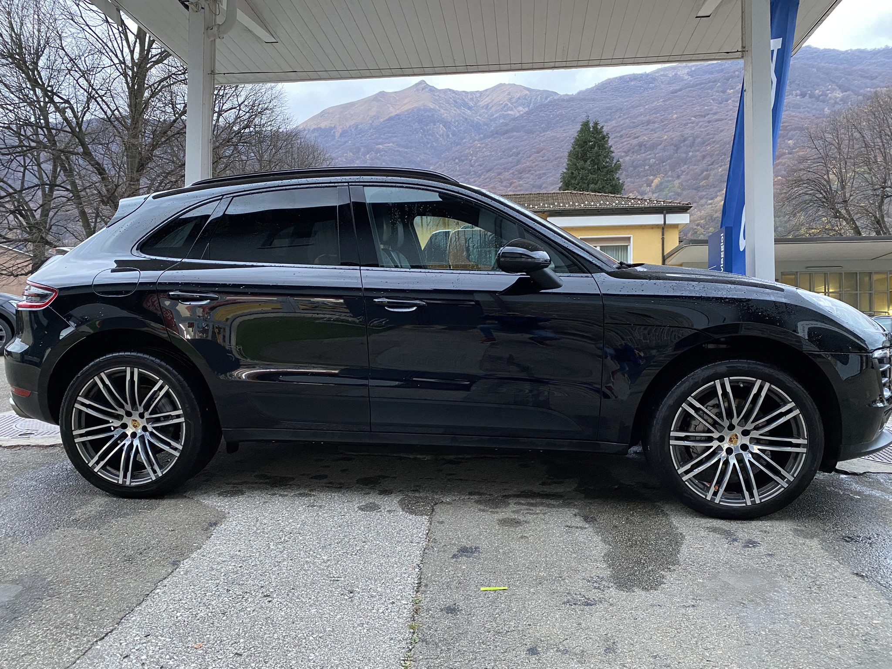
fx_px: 670
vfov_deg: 53.1
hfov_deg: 67.3
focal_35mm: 26
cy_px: 334
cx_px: 446
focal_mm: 4.25
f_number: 1.8
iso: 400
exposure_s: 1/60
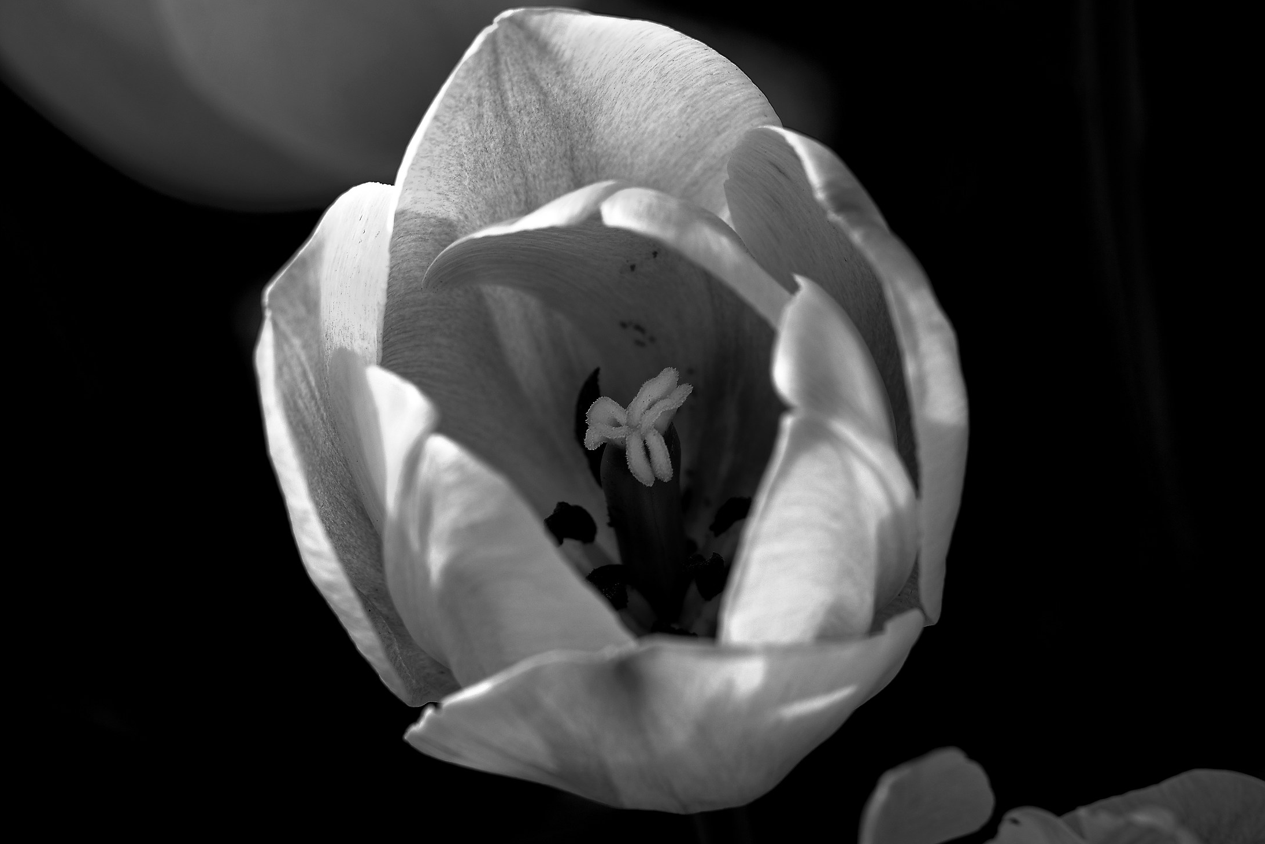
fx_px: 11561
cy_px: 417
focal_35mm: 329
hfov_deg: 6.3
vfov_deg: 4.2
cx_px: 658
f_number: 6.4
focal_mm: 200
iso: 200
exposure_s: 1/350
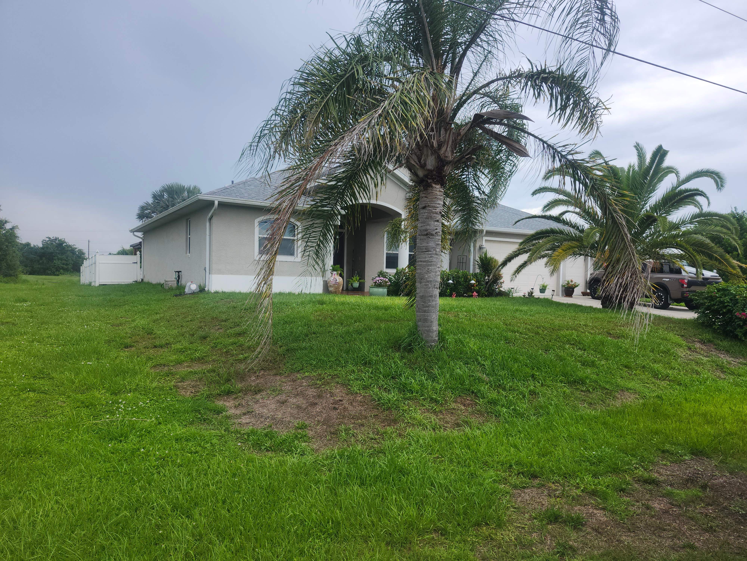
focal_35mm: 23
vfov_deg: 58.9
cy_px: 280
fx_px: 496
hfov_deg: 73.9
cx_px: 374
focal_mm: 5.54
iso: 25
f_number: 1.8
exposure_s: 1/668
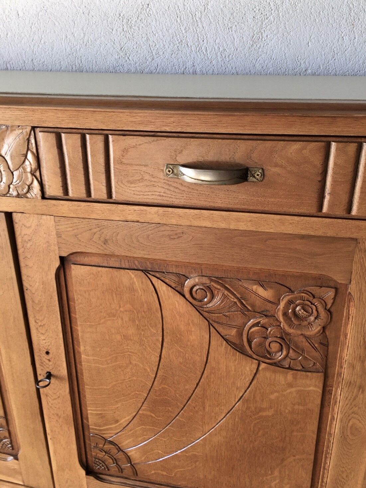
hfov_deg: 48.2
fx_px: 409
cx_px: 183
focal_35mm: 29
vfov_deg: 61.6
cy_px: 244
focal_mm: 4.15
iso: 40
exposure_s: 1/50
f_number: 2.2
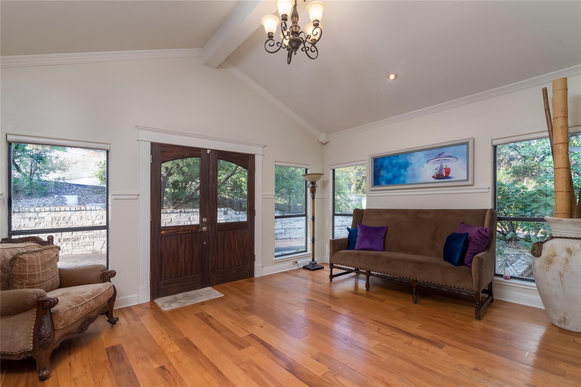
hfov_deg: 96.7
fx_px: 258
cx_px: 290
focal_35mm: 16
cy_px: 194
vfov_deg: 73.8
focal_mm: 16
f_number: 7.1
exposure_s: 1/40
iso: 320
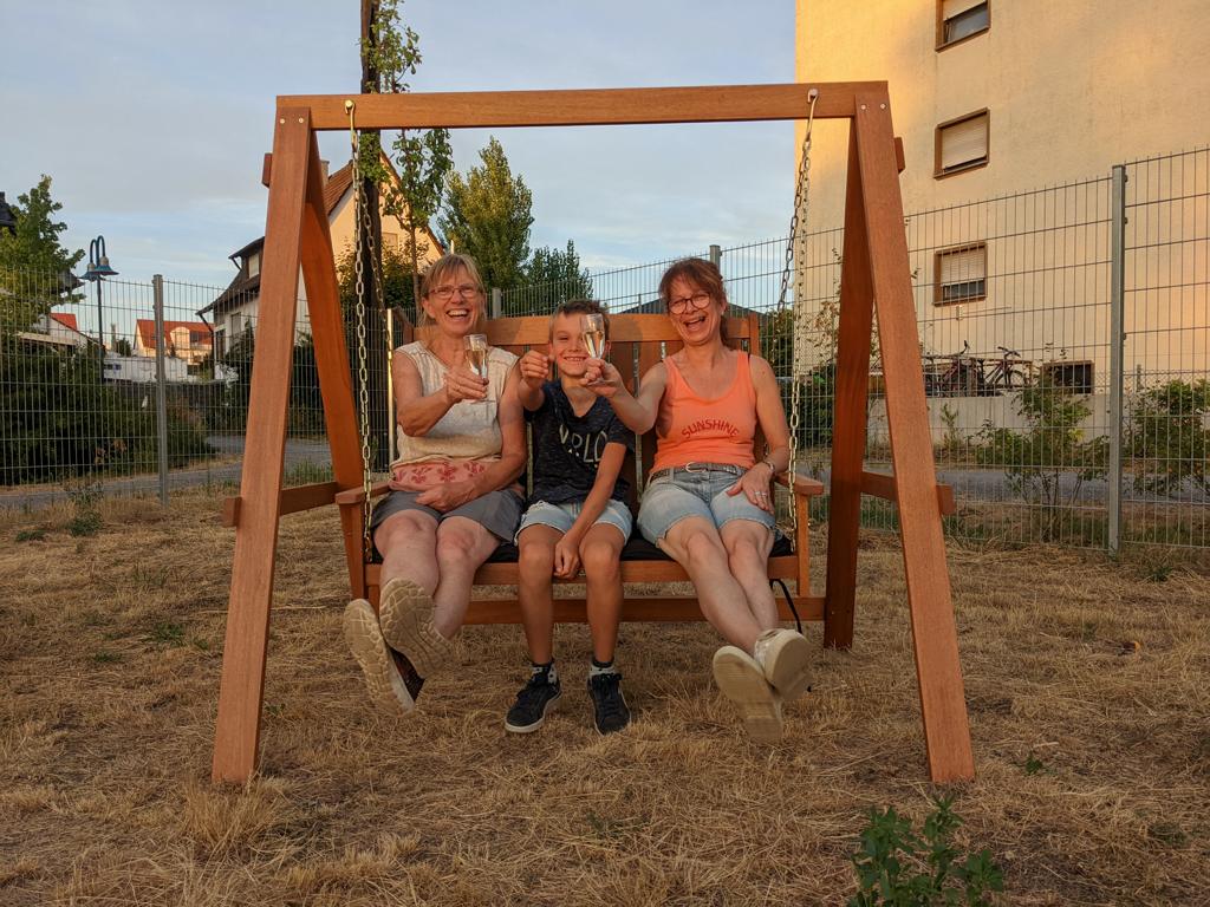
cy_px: 454
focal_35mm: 27
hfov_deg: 65.3
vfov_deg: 51.4
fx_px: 944
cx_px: 605
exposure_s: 1/468
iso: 47
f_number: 1.73
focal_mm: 4.38
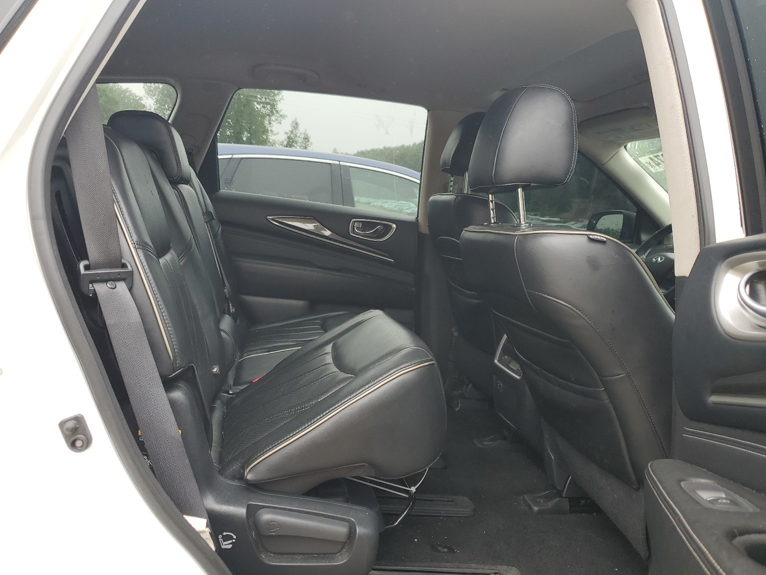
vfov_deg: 53.1
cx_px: 383
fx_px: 575
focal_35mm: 26
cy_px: 288
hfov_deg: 67.3
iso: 50
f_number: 1.5
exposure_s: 1/222
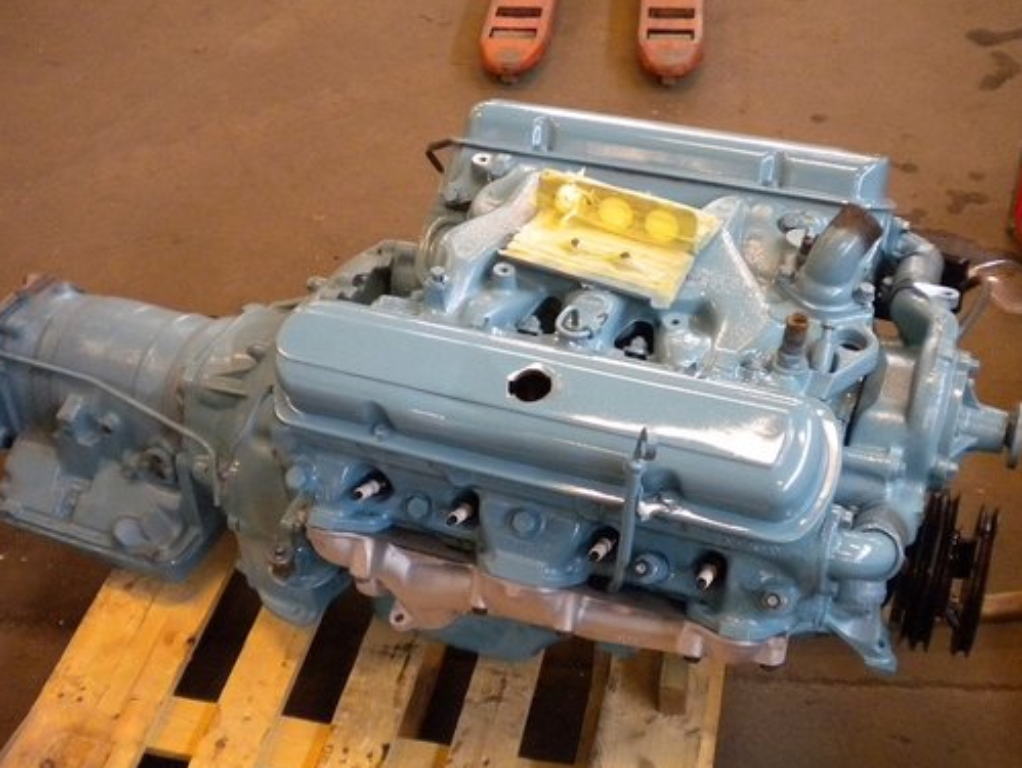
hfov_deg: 44.8
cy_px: 383
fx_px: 1241
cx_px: 527
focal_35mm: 42
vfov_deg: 34.4
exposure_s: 1/52.7
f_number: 3.1
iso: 400
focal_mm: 6.3
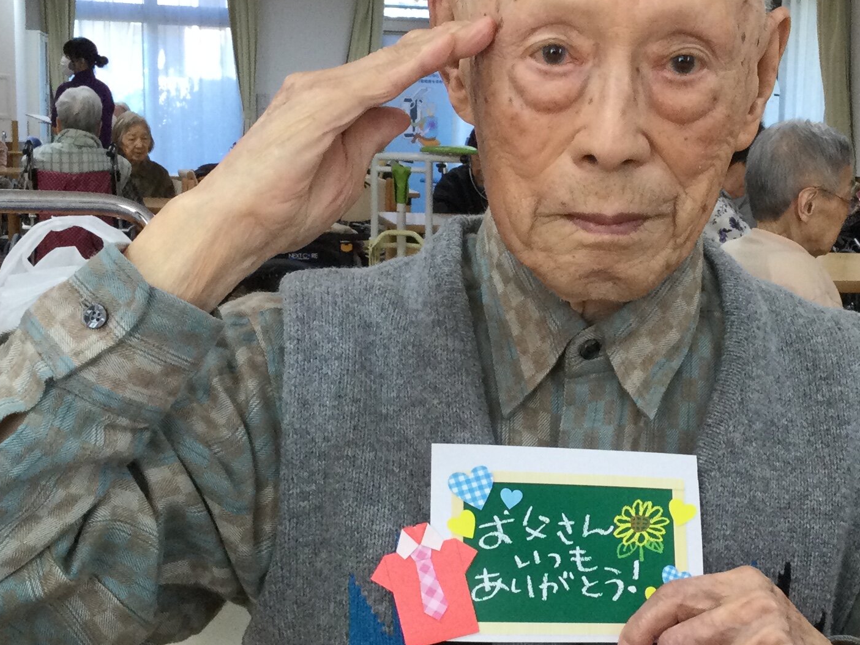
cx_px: 578
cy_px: 389
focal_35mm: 72
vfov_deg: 20.4
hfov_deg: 26.9
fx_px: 1789
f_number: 2.4
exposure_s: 1/30
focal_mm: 3.3
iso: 25
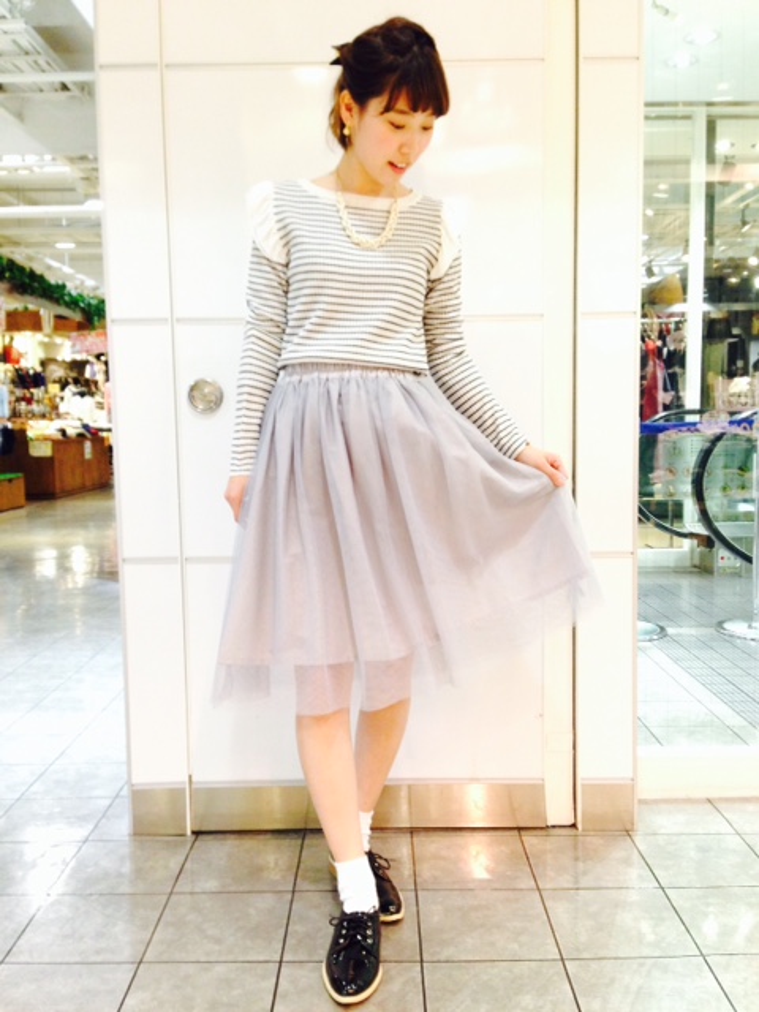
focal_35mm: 33
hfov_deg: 42.9
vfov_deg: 55.4
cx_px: 380
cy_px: 506
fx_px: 965
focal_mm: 4.12
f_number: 2.4
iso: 125
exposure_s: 1/20
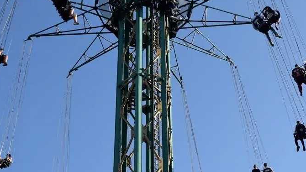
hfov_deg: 26.2
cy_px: 72
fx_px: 657
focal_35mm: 81
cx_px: 181
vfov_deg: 14.9
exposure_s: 1/1600
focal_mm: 32
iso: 400
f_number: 6.3
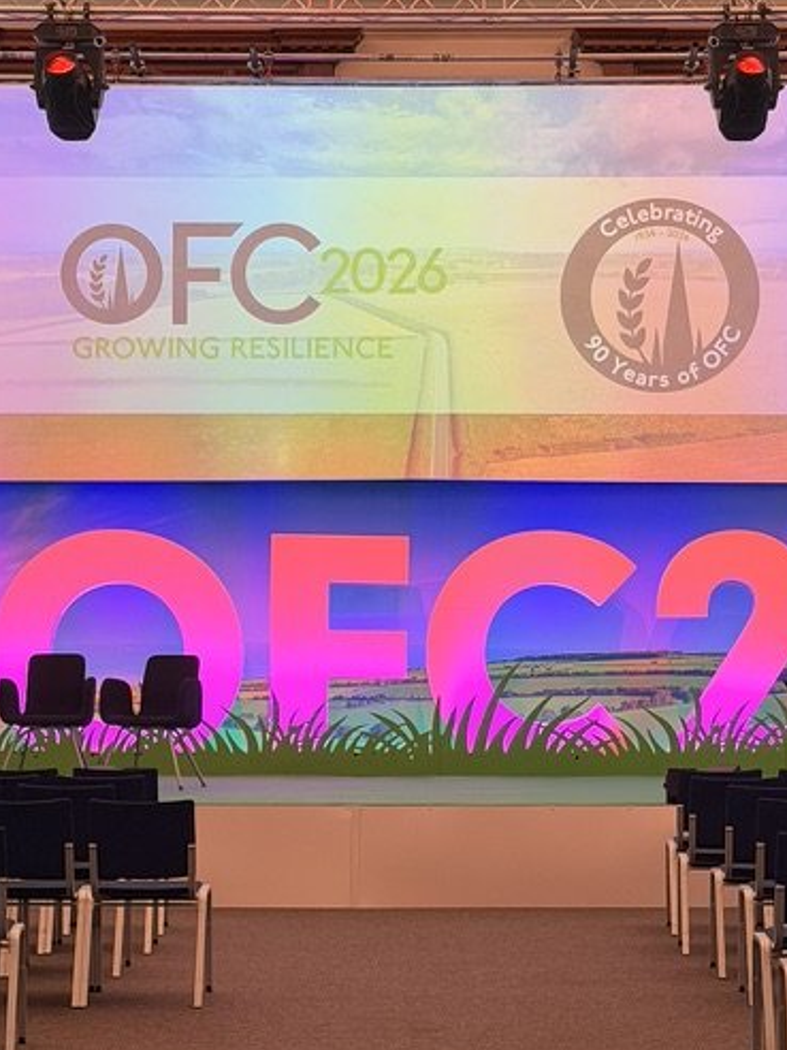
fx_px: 3031
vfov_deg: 19.6
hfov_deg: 14.8
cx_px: 435
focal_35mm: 100
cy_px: 630
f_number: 1.78
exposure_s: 1/57
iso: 80
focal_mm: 6.76
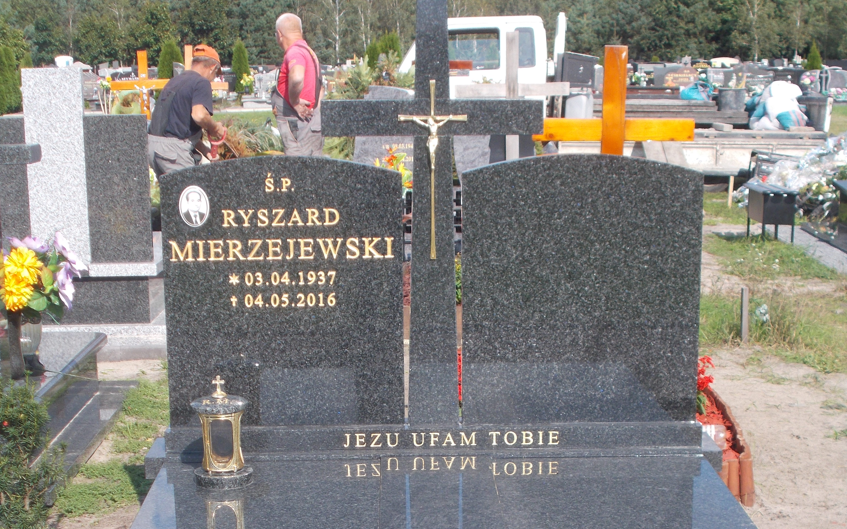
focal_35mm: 71
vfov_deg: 17.9
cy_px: 527
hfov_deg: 29.0
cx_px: 423
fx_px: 1639
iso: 80
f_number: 4.5
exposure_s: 1/320
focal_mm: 9
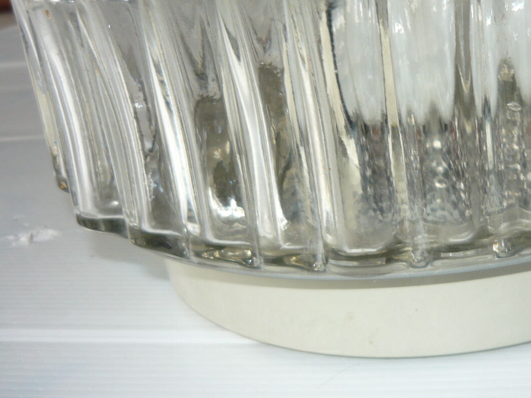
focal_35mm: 50
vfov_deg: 29.0
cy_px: 145
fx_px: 767
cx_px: 401
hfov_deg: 37.2
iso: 100
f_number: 2.8
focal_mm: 5.5
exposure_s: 1/30
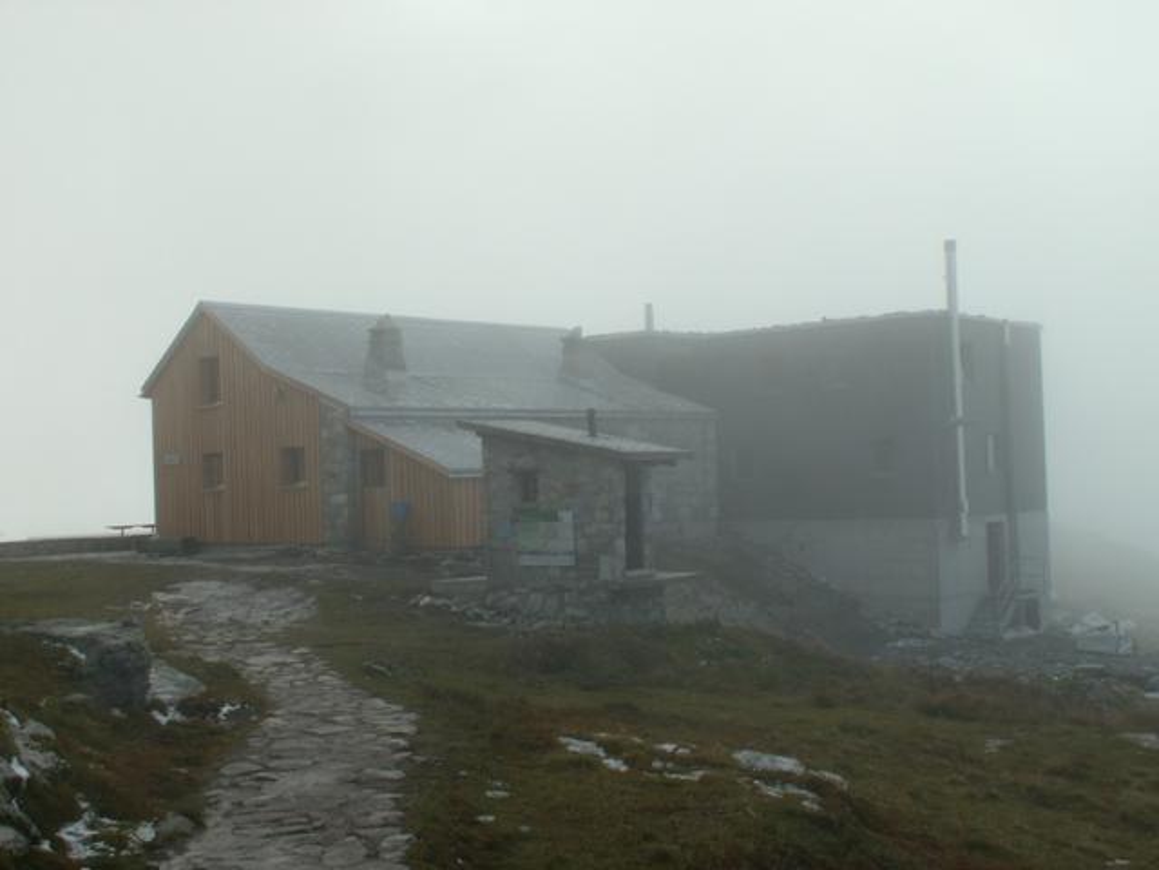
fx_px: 1473
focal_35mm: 44
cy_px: 435
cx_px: 580
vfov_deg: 32.9
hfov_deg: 42.9
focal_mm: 7.24
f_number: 8
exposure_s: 1/160
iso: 50
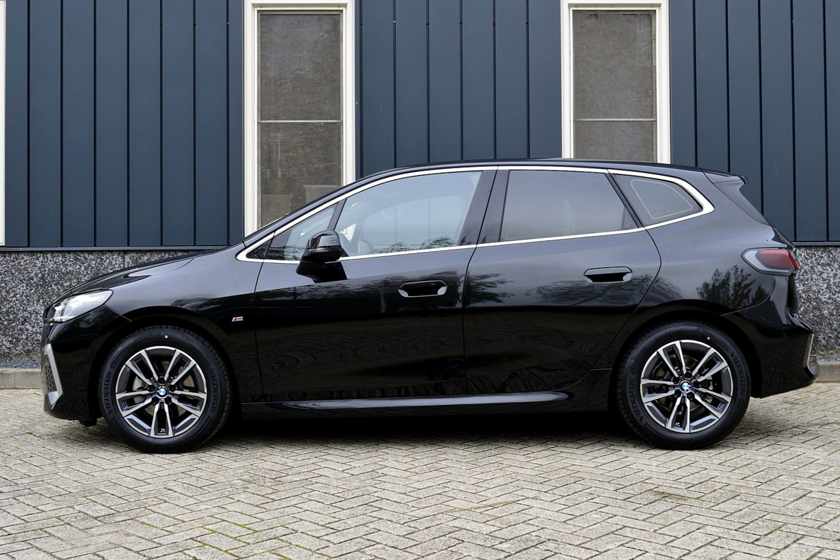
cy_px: 280
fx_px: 875
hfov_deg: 51.3
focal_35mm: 38
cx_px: 420
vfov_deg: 35.5
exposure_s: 1/60
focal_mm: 25
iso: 560
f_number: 8
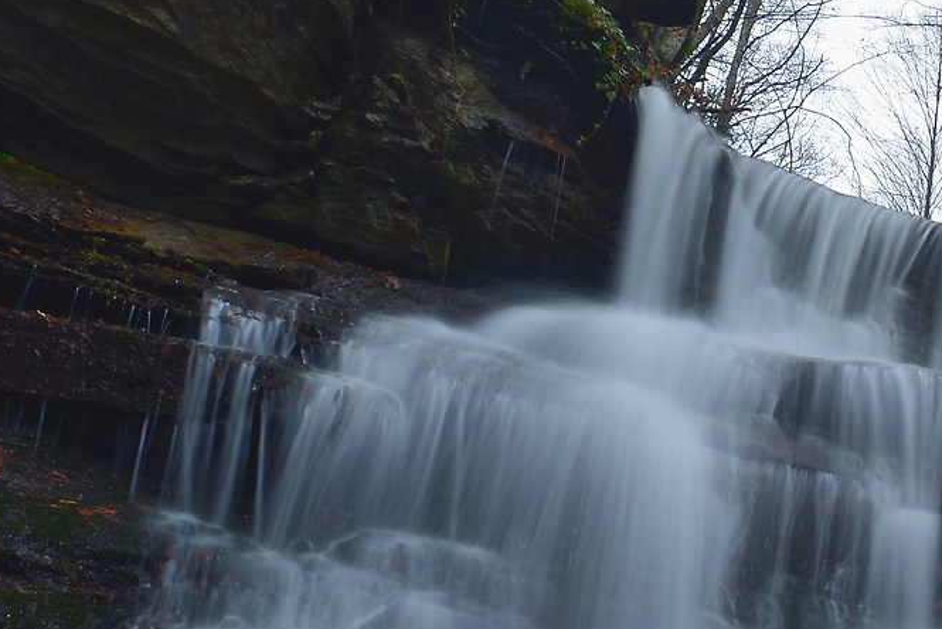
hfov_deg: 23.5
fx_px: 1701
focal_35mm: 65
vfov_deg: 18.8
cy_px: 901
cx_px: 1476
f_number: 11
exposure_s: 1.6
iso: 100
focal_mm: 18
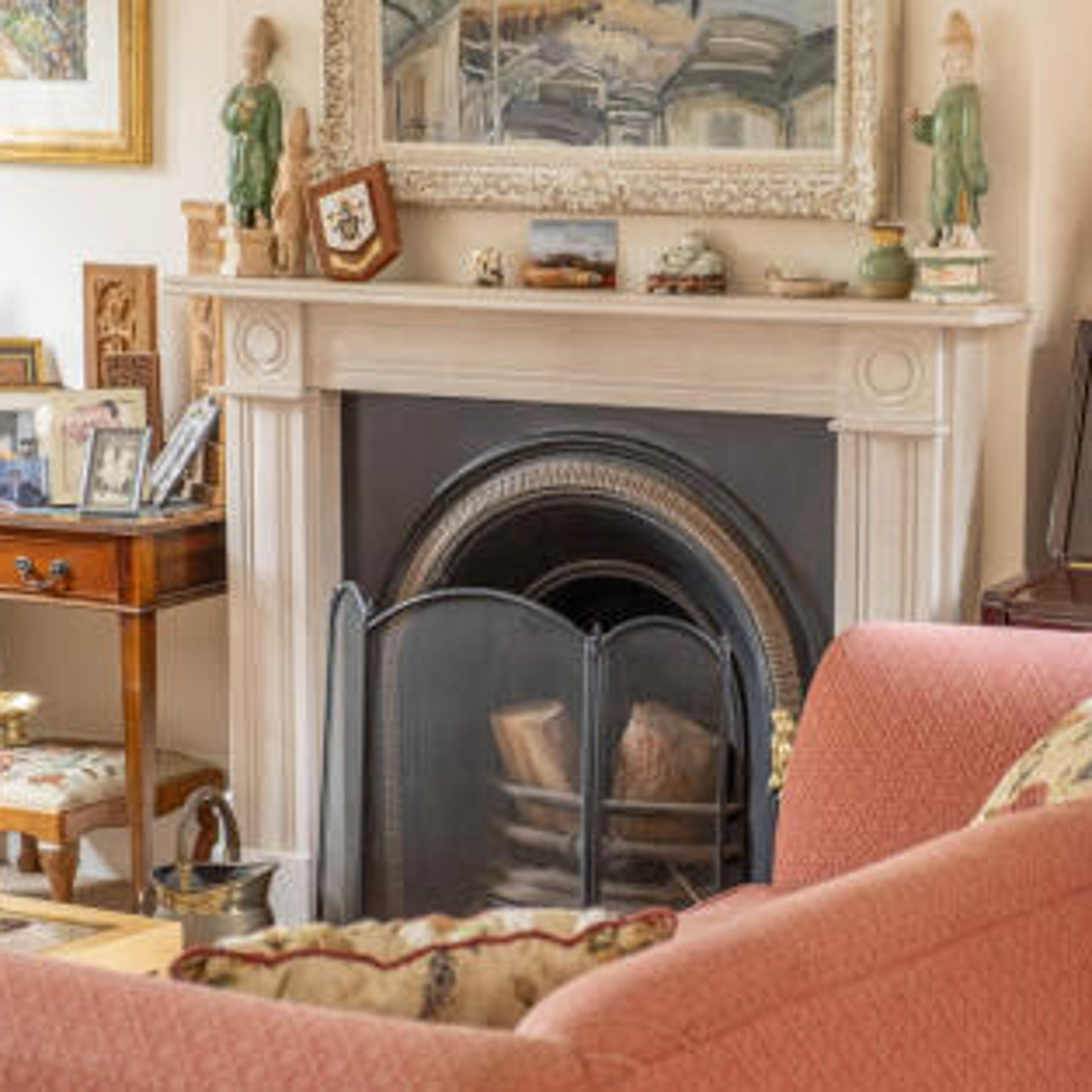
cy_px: 548
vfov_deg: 17.7
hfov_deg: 17.7
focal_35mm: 98
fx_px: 3498
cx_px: 508
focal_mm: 50.5
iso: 320
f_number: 4
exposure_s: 1/13
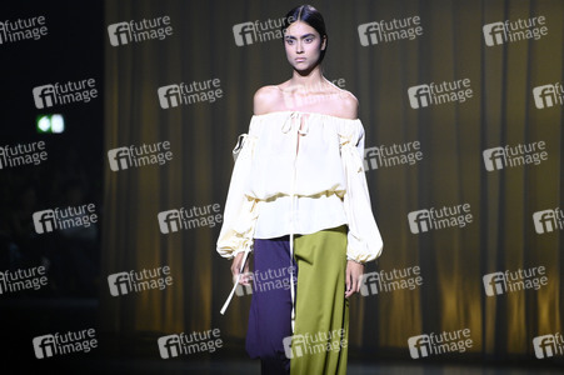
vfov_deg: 4.6
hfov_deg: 6.9
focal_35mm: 300
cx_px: 282
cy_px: 188
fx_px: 4696
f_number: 5.6
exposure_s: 1/250
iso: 5000
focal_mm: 300
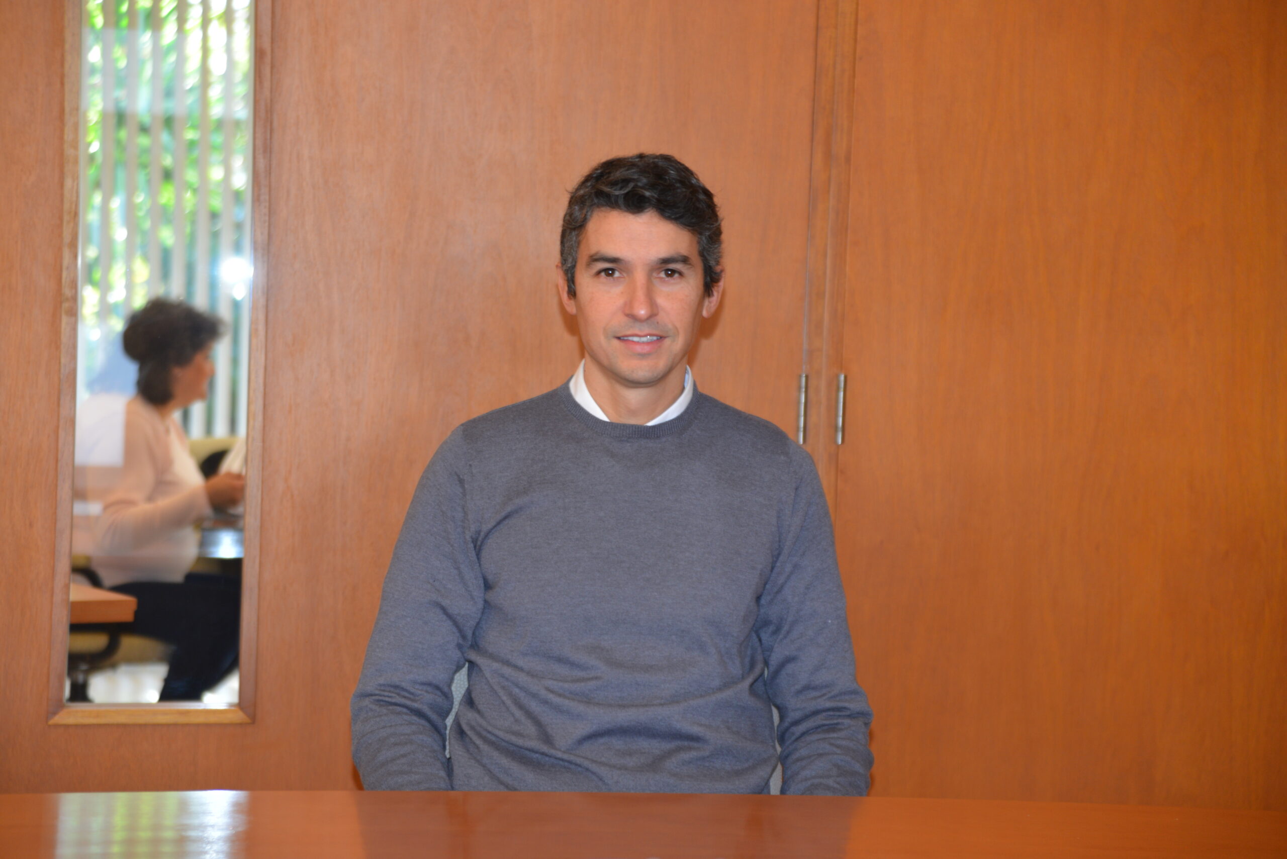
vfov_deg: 16.1
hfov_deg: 23.9
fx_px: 3040
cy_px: 430
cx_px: 644
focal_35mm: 85
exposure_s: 1/60
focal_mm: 85
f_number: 4
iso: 500
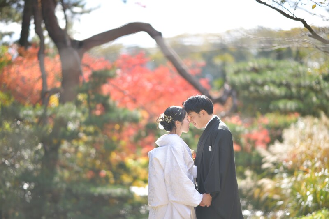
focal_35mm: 105
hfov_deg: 19.5
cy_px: 110
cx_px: 164
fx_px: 959
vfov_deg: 13.0
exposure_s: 1/1600
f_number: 1.4
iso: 100
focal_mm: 105
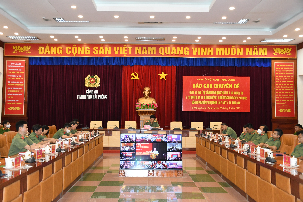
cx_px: 152
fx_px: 341
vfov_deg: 33.0
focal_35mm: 40
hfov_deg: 47.9
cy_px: 101
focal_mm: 27
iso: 2500
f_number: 4
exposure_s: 1/200
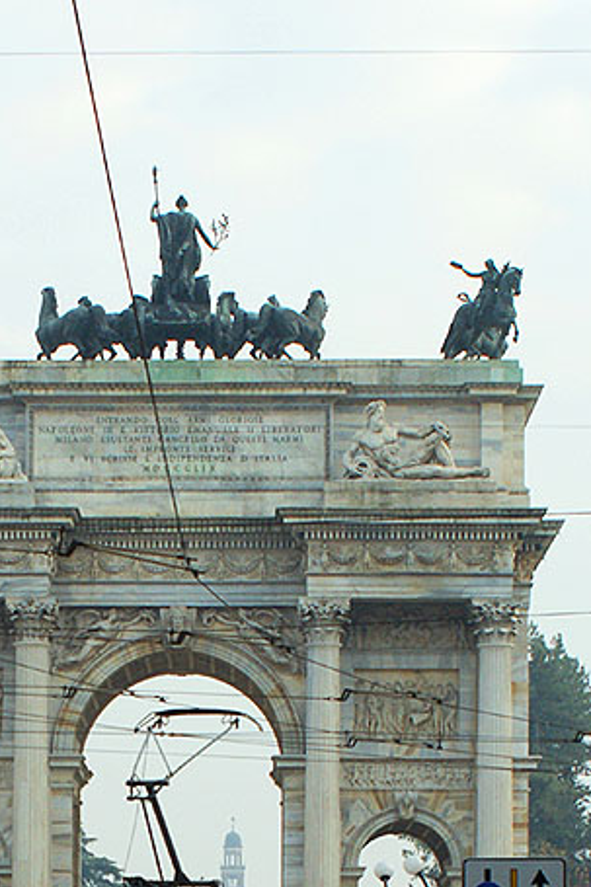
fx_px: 2911
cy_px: 840
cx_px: 131
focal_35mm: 118
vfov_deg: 17.0
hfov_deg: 11.6
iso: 400
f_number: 7.1
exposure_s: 1/250
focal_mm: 35
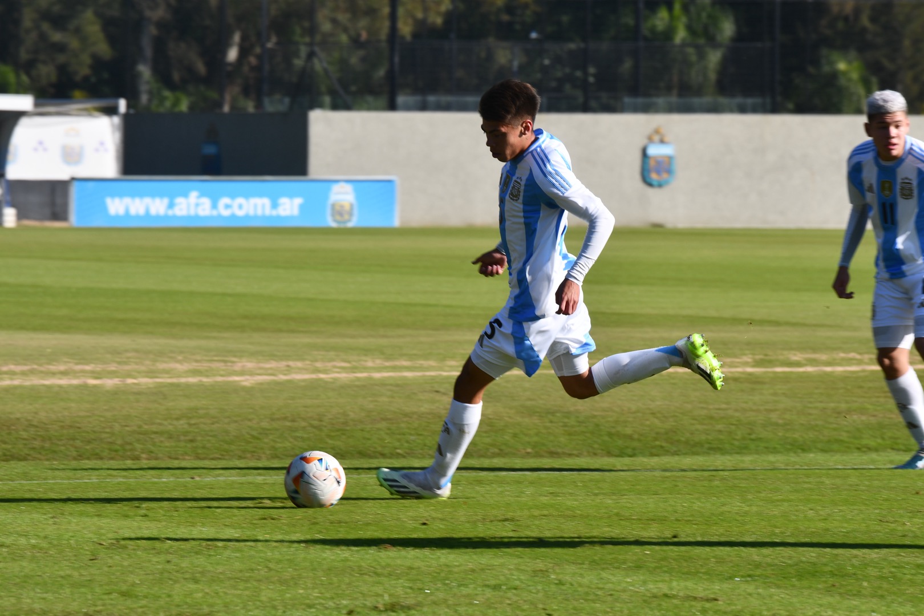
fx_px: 7699
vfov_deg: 4.6
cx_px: 462
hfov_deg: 6.9
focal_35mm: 300
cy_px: 308
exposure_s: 1/500
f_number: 8
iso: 200
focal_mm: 200
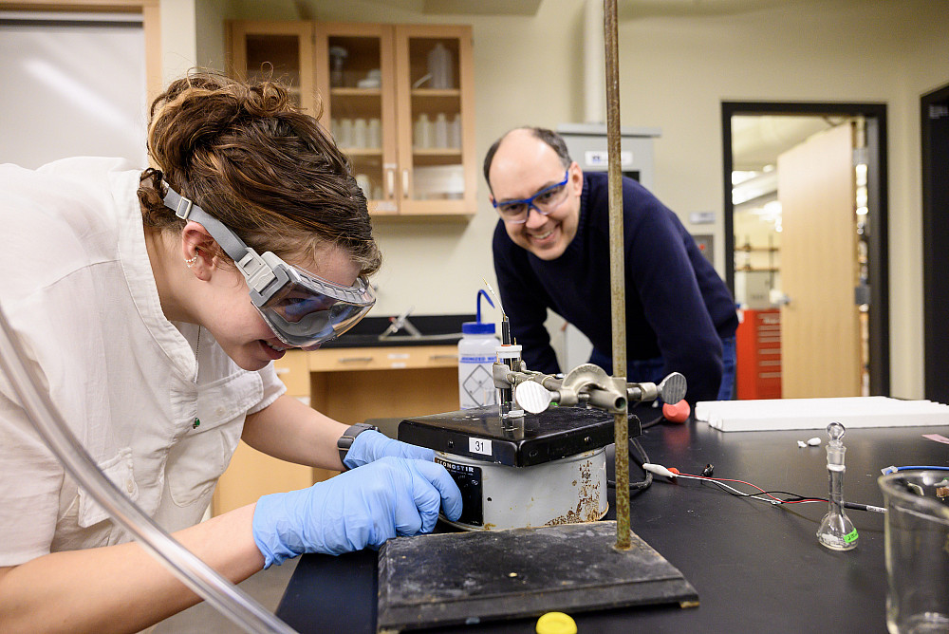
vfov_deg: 53.2
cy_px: 317
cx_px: 474
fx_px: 633
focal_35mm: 24
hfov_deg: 73.7
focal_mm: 24
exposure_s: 1/125
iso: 1600
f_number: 4
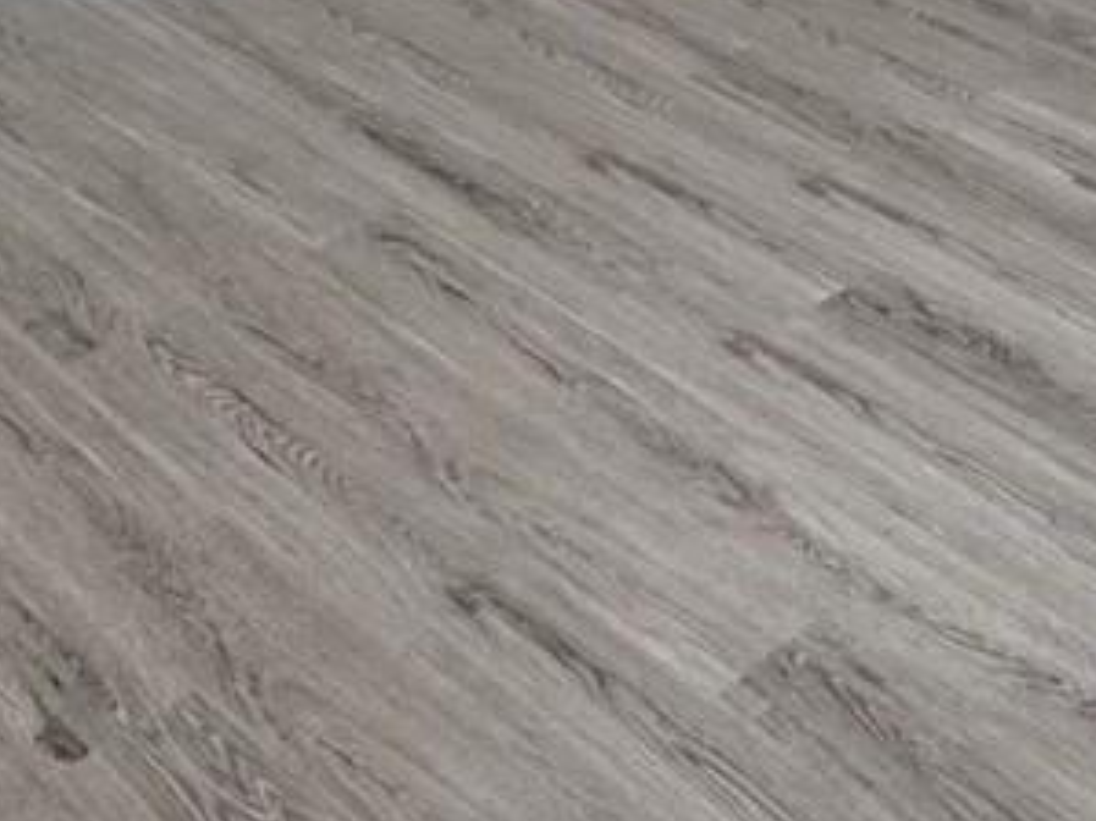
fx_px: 2374
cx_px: 557
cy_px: -1019
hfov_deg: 26.0
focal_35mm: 75
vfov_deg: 14.5
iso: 100
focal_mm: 2.22
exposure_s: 1/120
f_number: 2.2
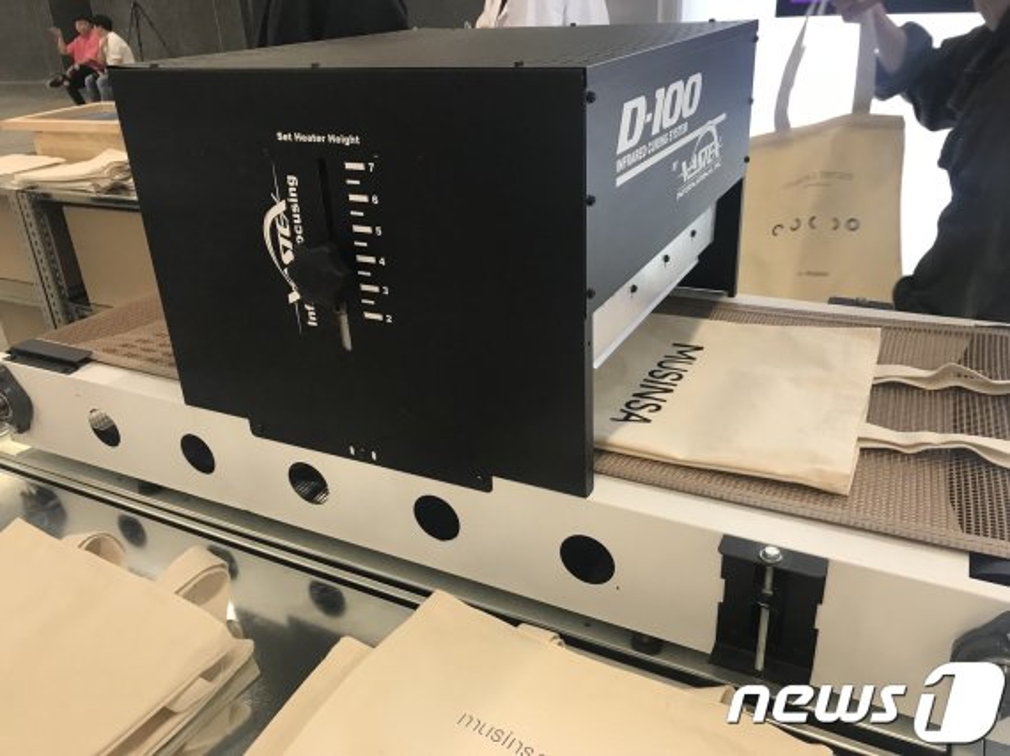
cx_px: 505
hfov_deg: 63.5
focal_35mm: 28
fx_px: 817
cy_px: 378
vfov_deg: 49.7
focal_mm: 3.99
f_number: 1.8
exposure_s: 1/30
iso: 25
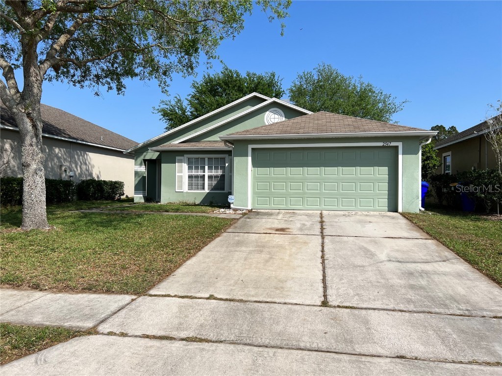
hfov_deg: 67.3
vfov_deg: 53.1
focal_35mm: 26
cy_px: 188
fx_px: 377
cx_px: 251
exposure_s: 1/5587
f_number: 1.5
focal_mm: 5.7
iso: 50
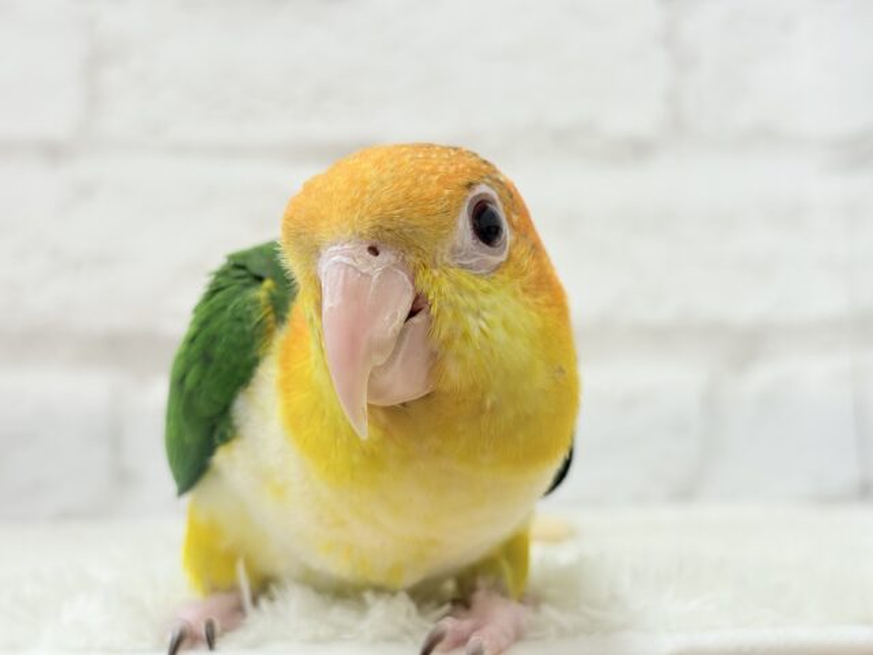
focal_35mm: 52
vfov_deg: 28.0
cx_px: 436
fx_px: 1311
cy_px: 328
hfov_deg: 36.8
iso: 50
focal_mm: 5.96
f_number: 1.6
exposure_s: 1/50
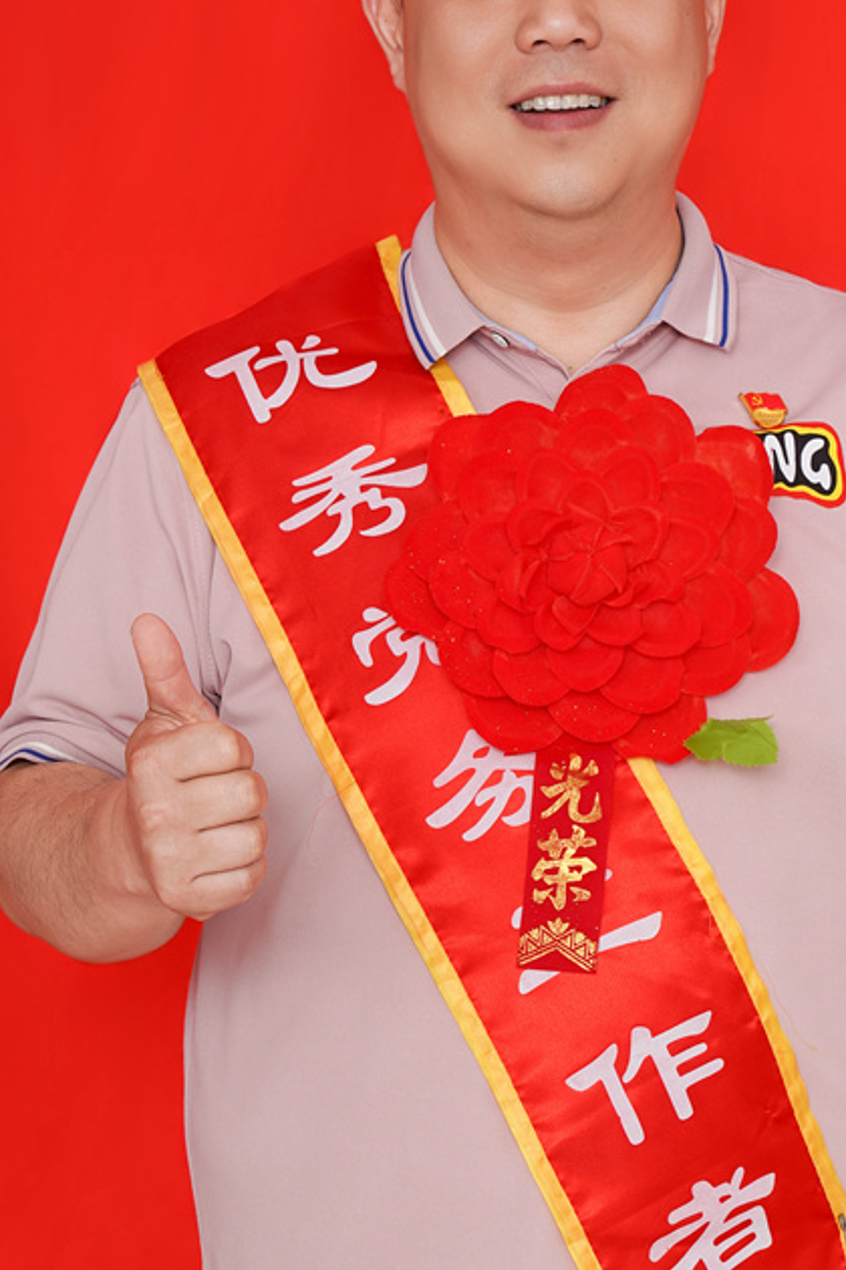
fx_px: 6979
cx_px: 582
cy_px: 619
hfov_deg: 6.9
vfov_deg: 10.4
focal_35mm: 198
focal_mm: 104
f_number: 11
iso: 100
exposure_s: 1/160
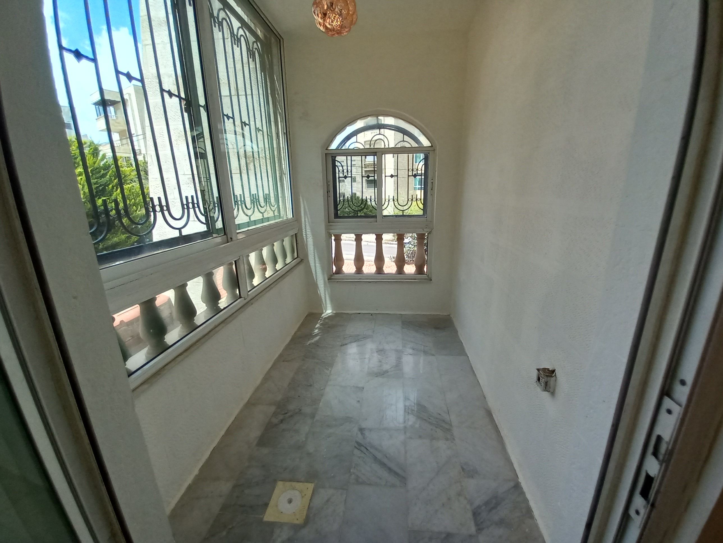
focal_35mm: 13
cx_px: 362
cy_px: 272
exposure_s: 1/317
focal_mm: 1.13
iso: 40
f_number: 2.2
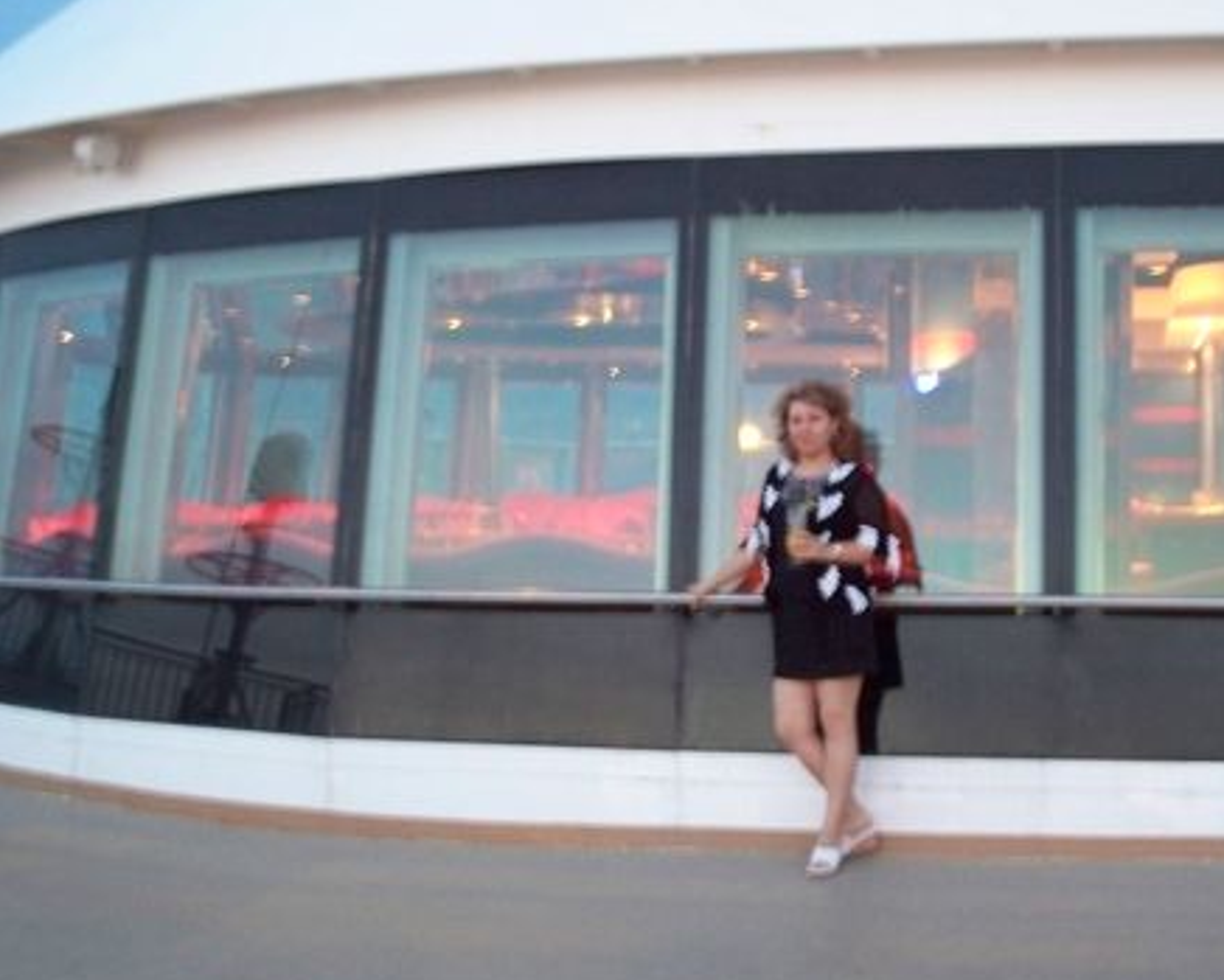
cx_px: 806
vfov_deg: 28.6
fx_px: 1920
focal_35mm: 53
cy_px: 525
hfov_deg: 35.0
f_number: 3.4
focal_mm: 7.9
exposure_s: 1/5
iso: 400
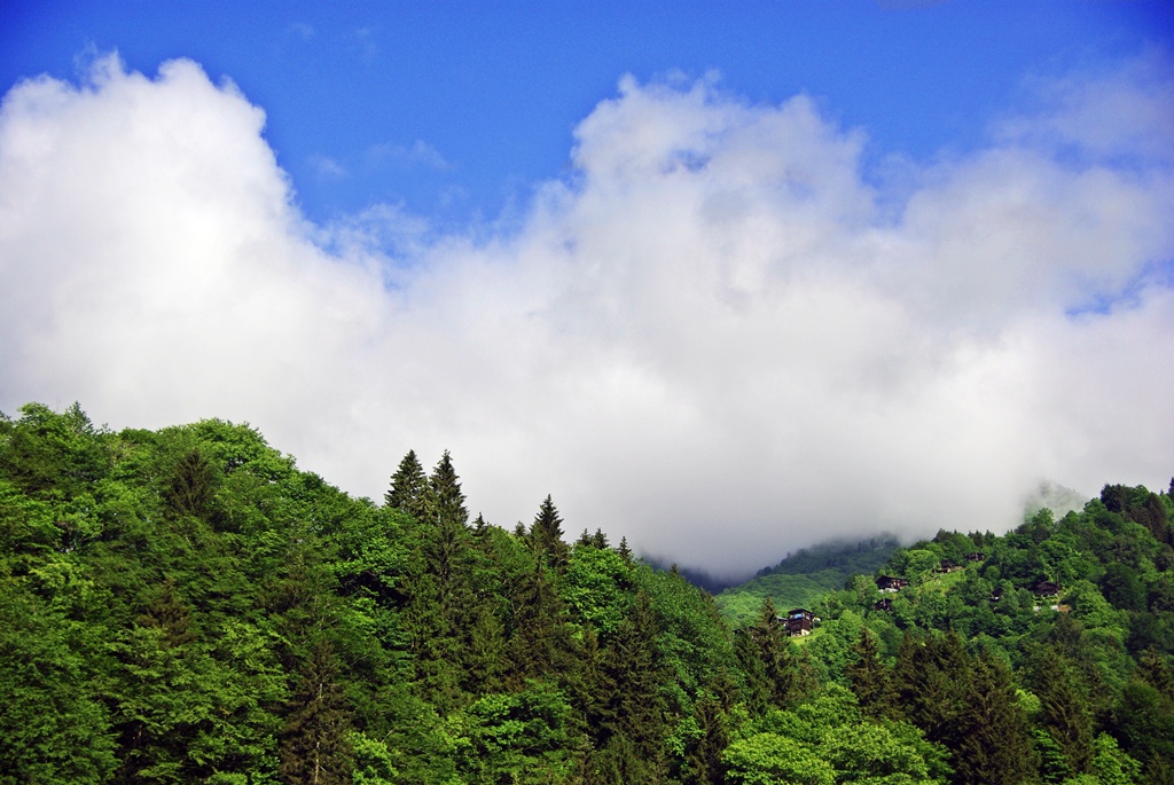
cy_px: 392
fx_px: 1697
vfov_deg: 26.1
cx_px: 587
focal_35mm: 52
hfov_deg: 38.2
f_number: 4
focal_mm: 35
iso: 100
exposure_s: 1/1250
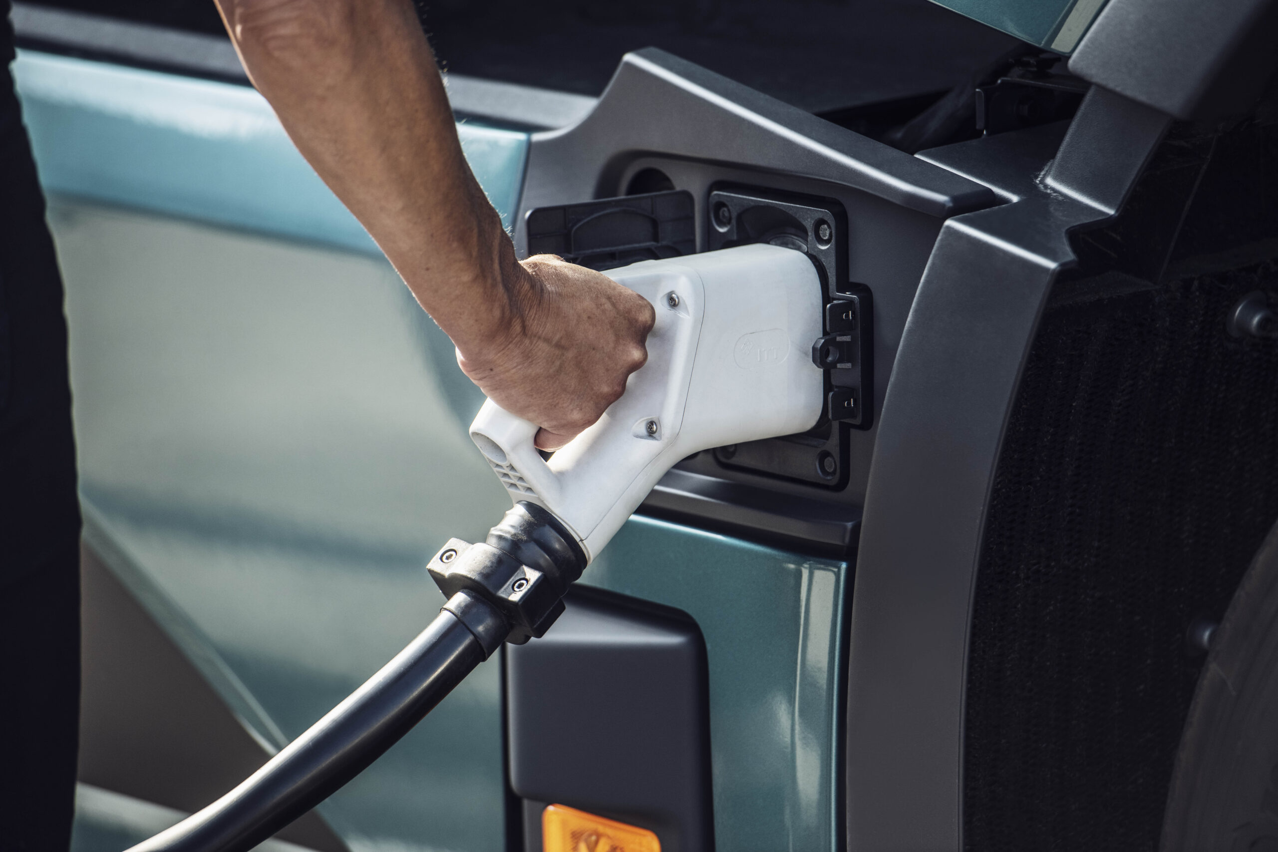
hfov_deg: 10.3
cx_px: 639
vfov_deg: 6.9
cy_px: 426
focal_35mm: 200
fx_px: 7100
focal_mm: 200
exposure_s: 1/800
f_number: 4.5
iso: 400
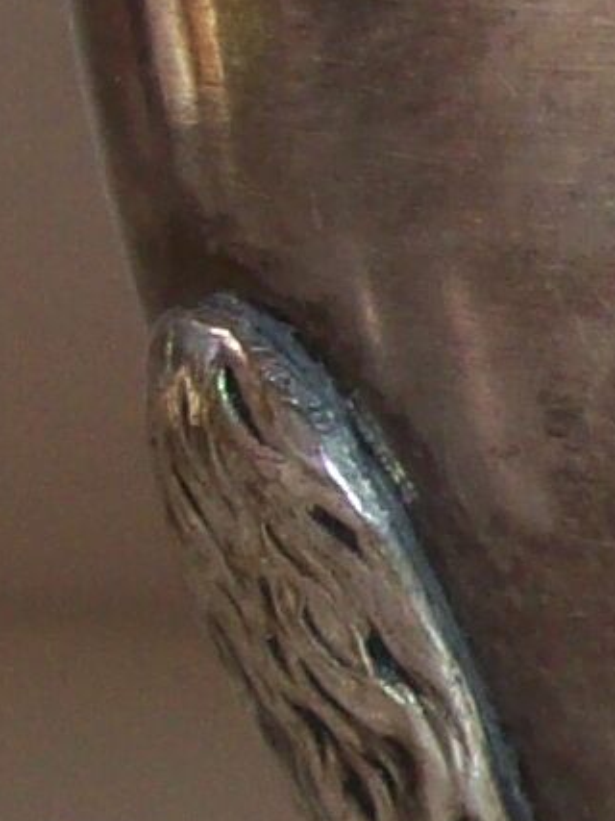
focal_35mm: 240
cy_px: 319
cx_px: 1172
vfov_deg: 8.2
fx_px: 5688
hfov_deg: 6.0
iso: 80
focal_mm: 6
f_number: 2.7
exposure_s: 1/64
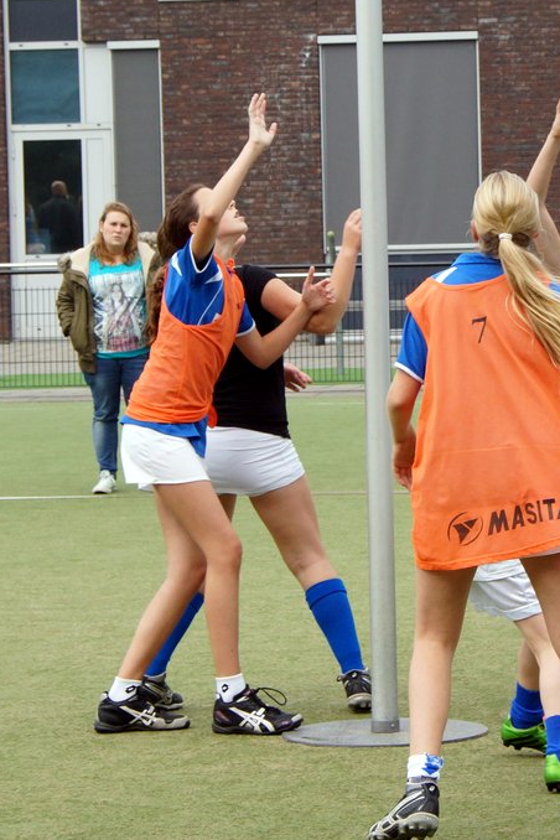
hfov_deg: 10.9
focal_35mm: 125
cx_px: 528
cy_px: 419
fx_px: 2911
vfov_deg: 16.4
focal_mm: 55
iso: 400
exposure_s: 1/500
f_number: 7.1
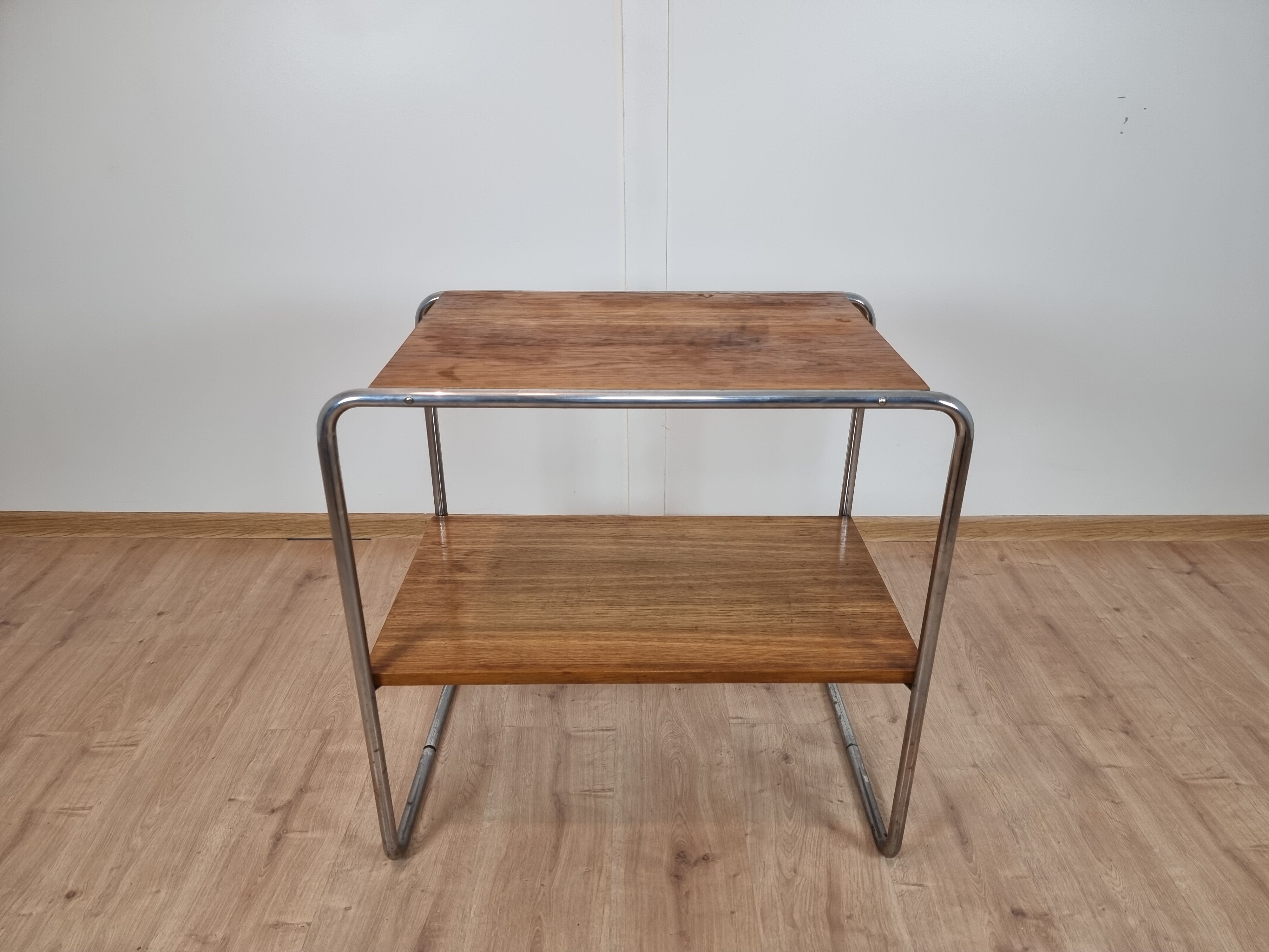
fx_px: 880
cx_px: 634
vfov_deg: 56.8
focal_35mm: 24
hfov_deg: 71.6
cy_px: 476
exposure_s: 1/100
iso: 200
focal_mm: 6.7
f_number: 1.8
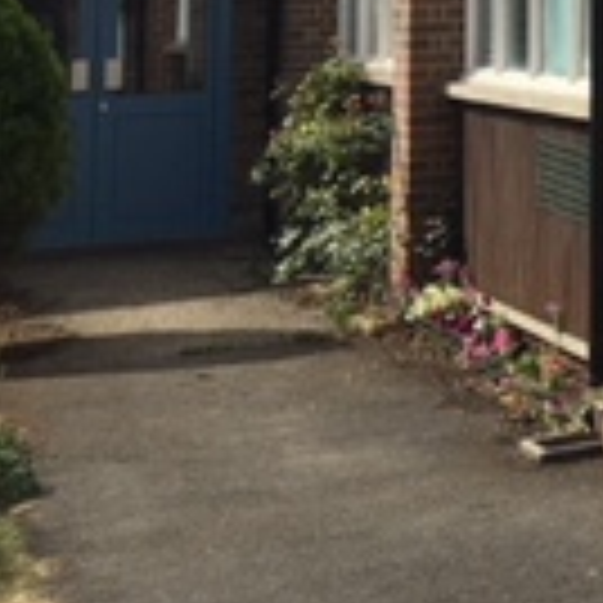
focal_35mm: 122
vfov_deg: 13.5
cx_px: 1287
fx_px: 2404
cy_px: -306
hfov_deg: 12.3
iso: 25
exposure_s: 1/1538
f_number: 2.2
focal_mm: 4.15
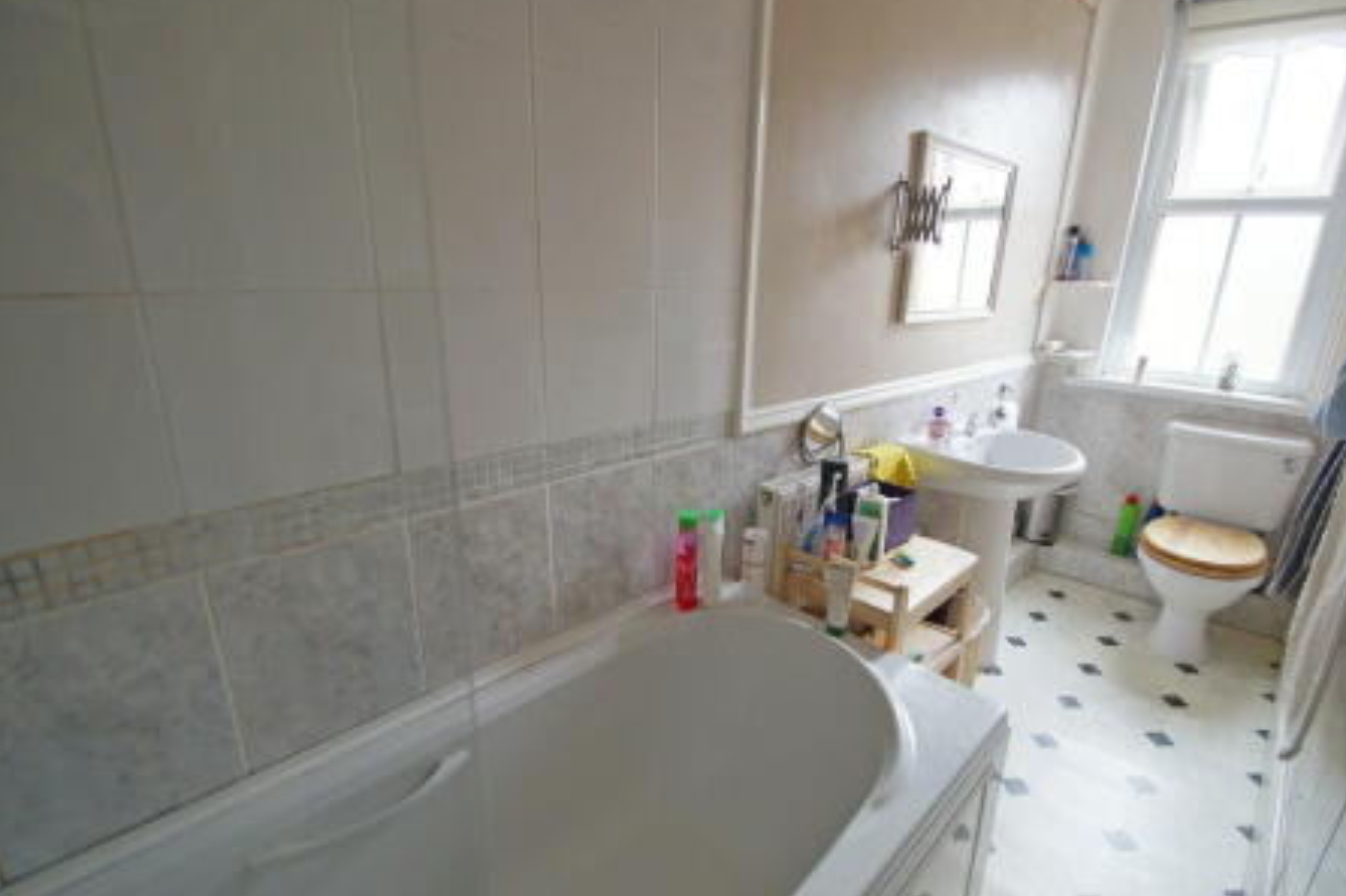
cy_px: 457
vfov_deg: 73.7
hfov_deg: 96.7
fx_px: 598
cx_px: 709
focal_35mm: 16
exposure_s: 1/60
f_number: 4
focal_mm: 10
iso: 320
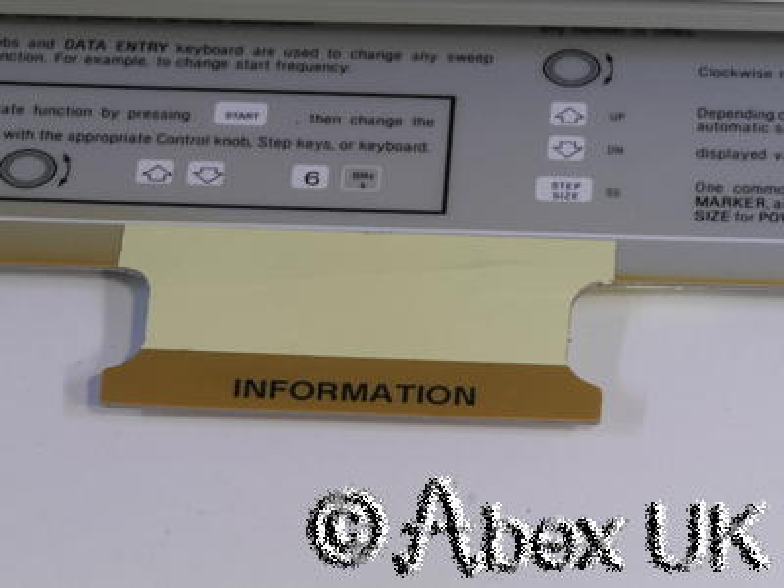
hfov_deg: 7.1
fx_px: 6342
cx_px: 392
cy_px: 294
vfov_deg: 5.3
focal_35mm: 280
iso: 800
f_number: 22
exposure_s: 1/4
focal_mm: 140
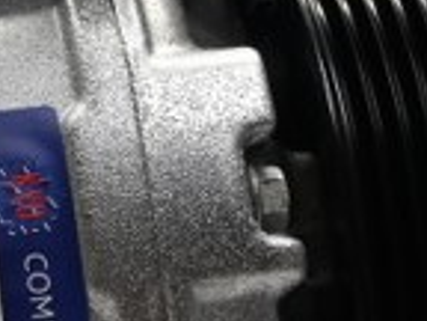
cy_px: 275
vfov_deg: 7.4
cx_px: -219
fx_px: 2475
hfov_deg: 9.6
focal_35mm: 201
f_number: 4.2
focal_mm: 25
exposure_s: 1/125
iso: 900
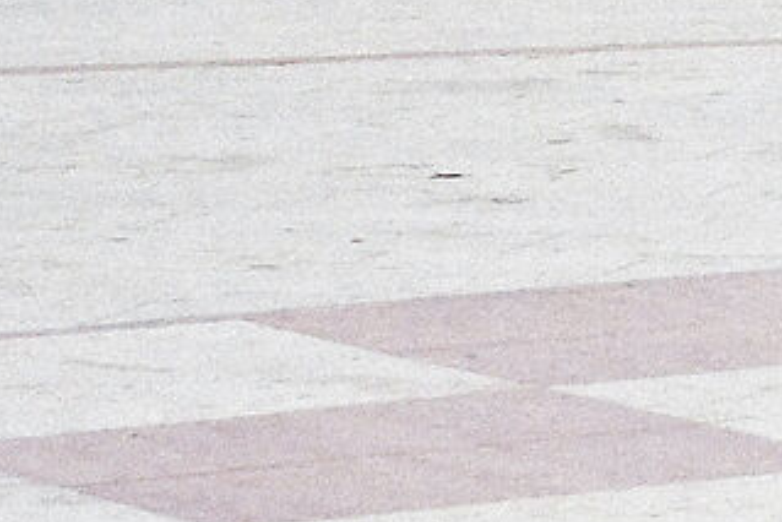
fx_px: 8345
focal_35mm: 384
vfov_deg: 3.5
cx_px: 2569
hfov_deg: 5.0
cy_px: -740
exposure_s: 1/500
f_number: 13
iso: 400
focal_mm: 51
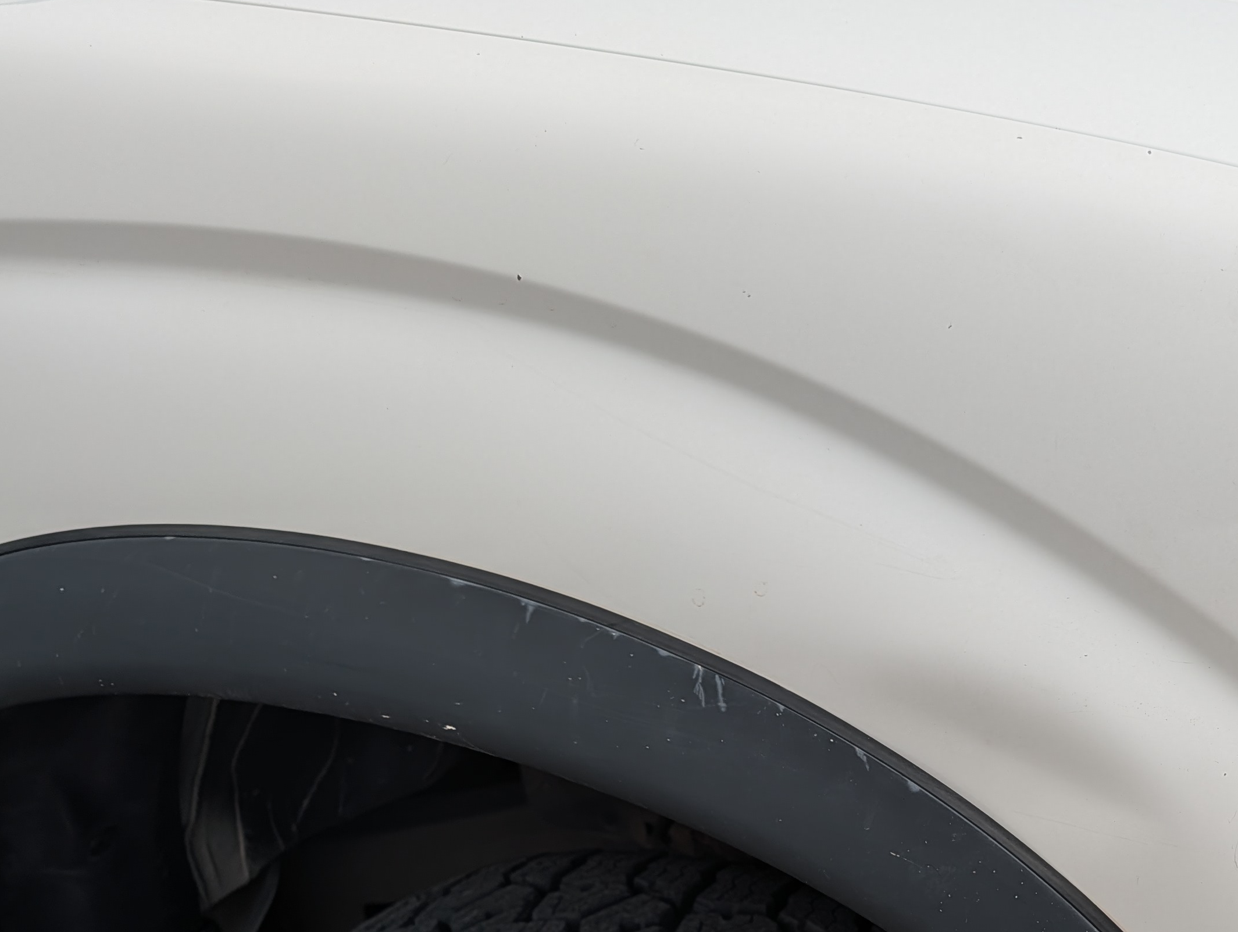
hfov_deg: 38.3
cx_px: 1120
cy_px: 738
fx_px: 1647
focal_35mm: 46
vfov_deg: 30.9
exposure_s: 1/305
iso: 32
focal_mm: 6.9
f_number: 1.68
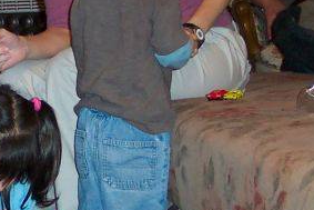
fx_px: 1126
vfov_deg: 10.6
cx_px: 1
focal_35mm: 129
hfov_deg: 15.6
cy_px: 102
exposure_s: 1/30
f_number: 2.8
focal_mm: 8
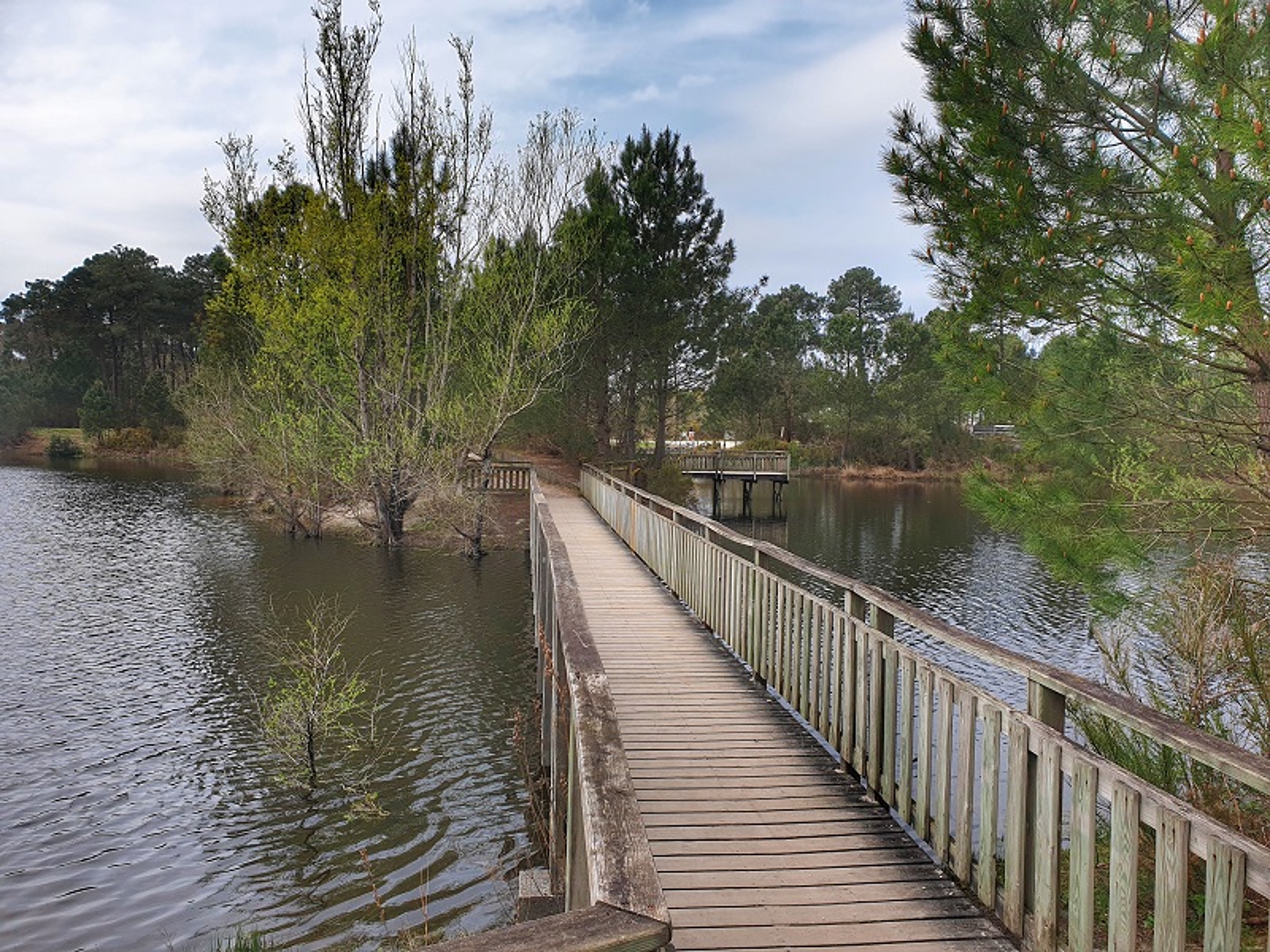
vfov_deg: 53.1
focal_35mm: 26
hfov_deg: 67.3
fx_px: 954
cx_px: 635
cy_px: 476
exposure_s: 1/1209
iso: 50
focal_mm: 4.3
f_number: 2.4
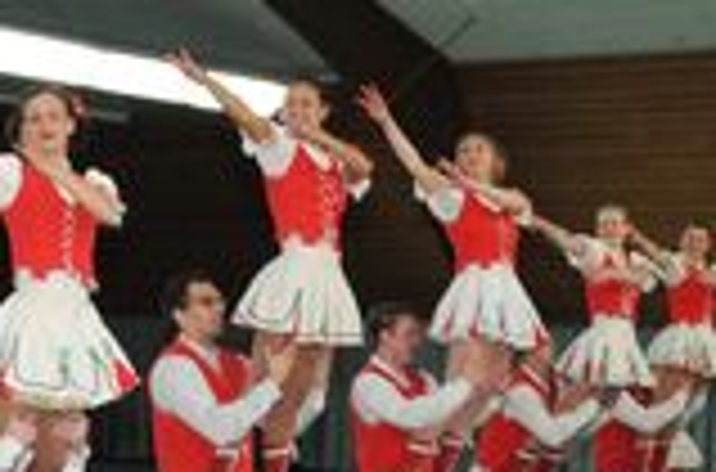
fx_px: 1686
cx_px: 405
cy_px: 387
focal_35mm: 85
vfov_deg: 15.8
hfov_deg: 24.0
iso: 720
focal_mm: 18
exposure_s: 1/60
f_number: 5.6
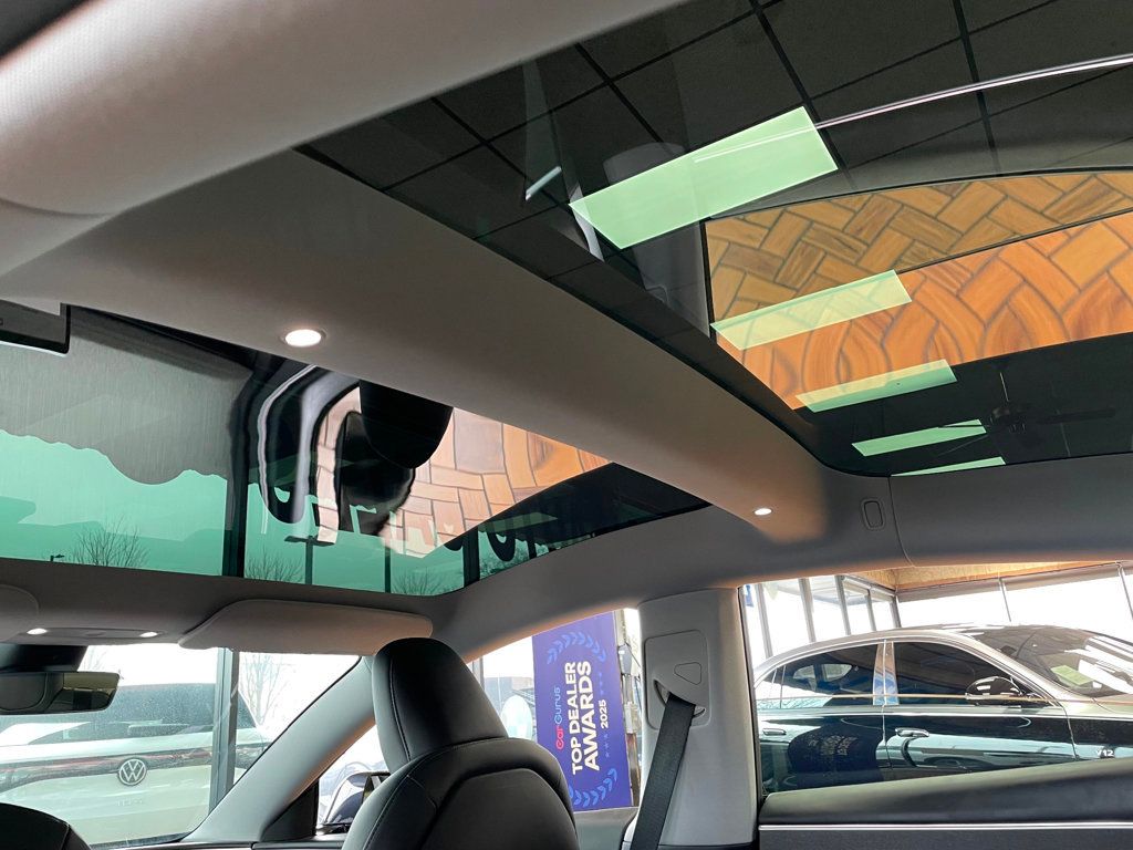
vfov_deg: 53.1
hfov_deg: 67.3
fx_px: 851
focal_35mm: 26
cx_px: 566
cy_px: 425
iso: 160
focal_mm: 4.2
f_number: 1.6
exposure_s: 1/60
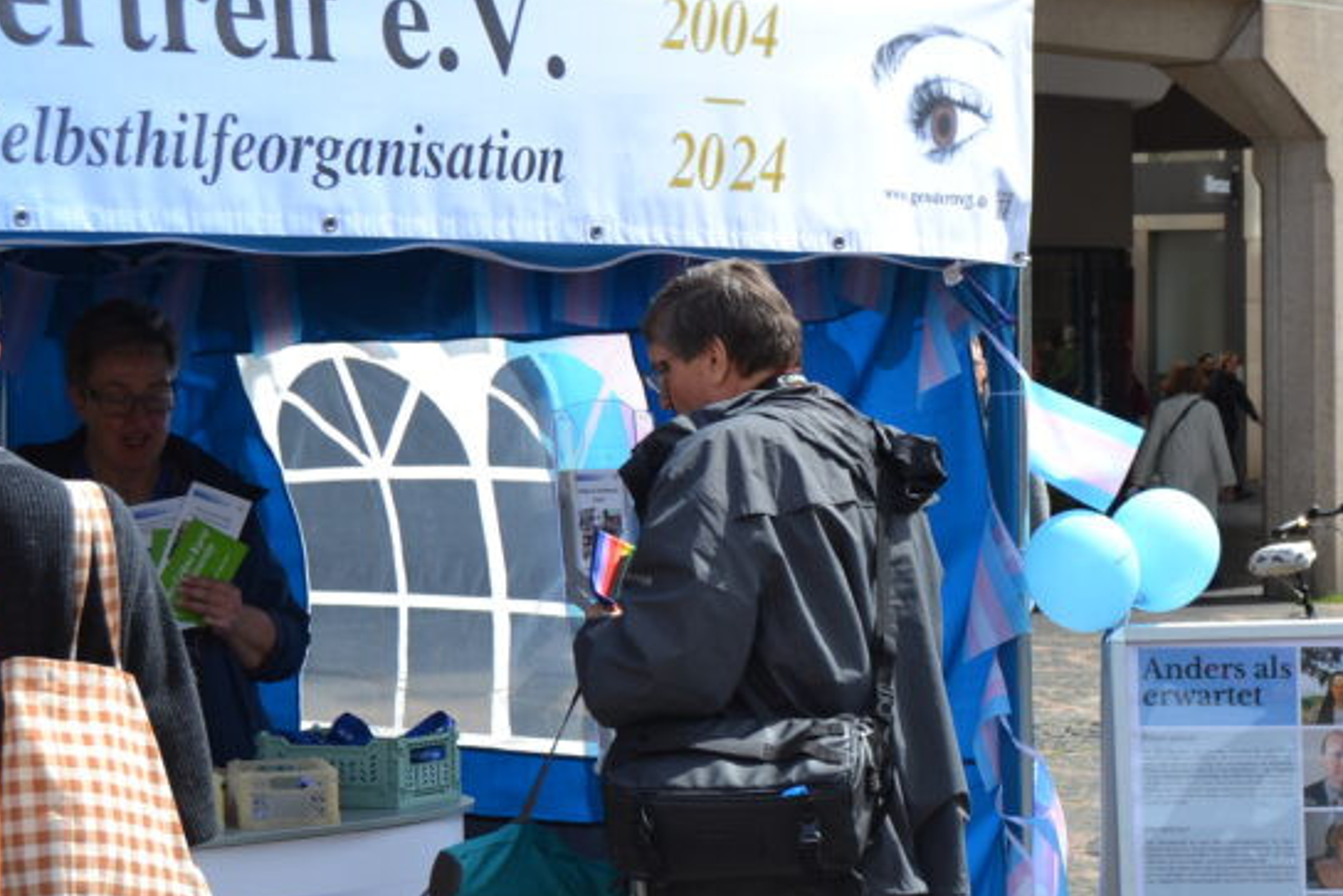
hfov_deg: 20.9
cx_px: 1111
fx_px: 3582
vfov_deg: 14.3
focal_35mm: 96
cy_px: 463
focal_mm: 34
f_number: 8
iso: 100
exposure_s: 1/250
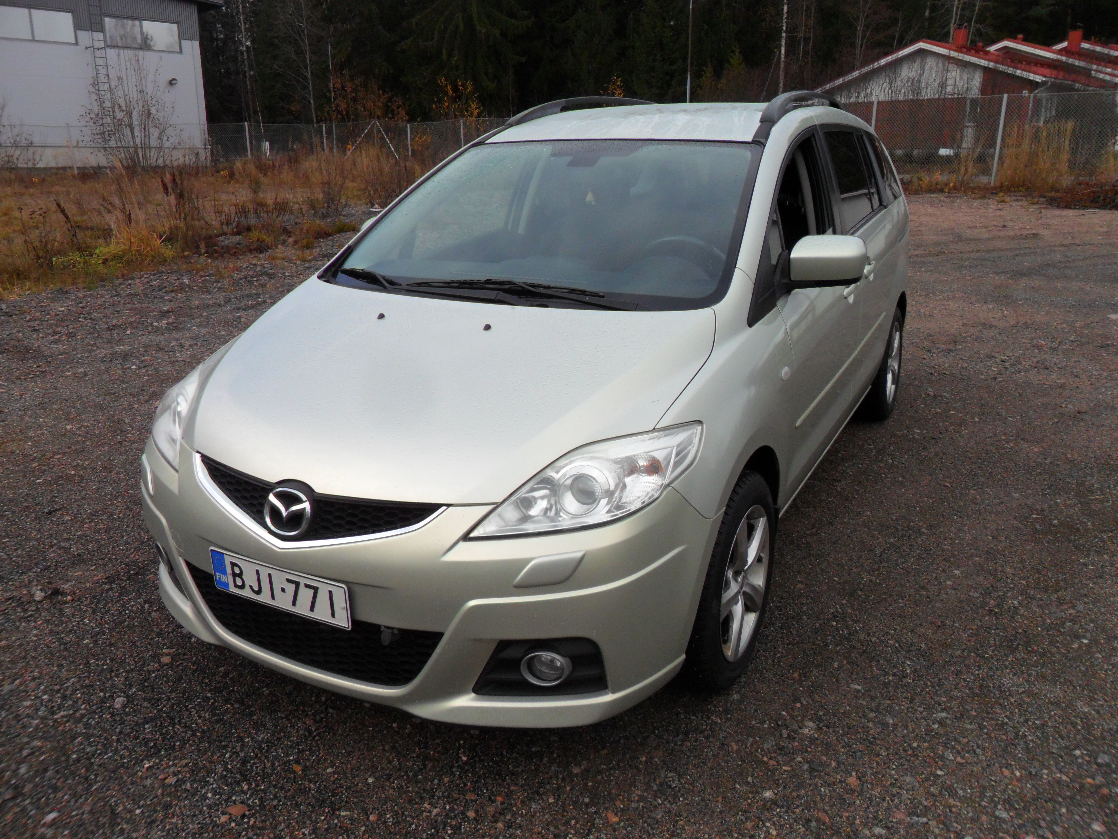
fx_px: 872
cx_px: 559
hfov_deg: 65.3
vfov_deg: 51.4
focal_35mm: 27
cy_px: 420
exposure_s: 1/500
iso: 80
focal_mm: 4.9
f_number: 3.5
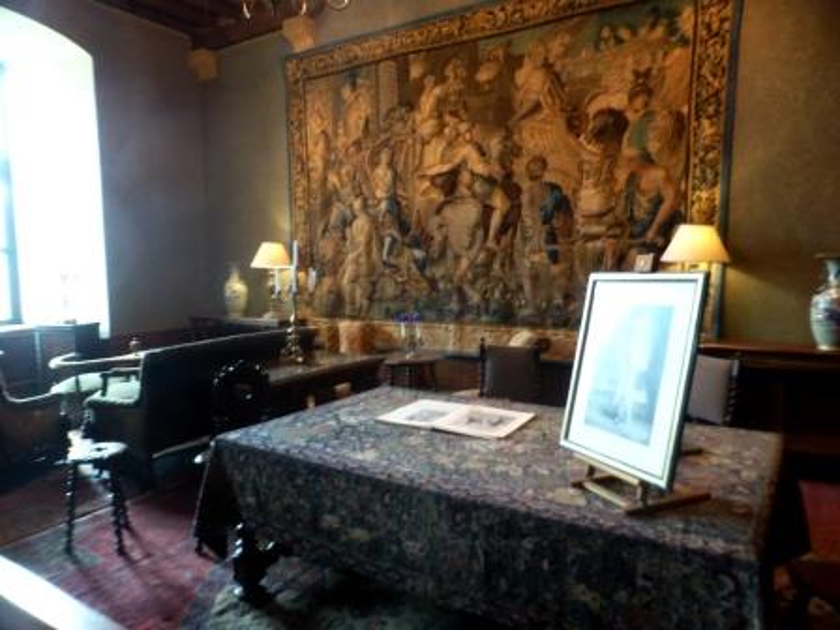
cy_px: 315
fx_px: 582
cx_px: 420
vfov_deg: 56.8
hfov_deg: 71.6
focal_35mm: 24
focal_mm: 4.3
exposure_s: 1/25
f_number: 3.3
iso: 800
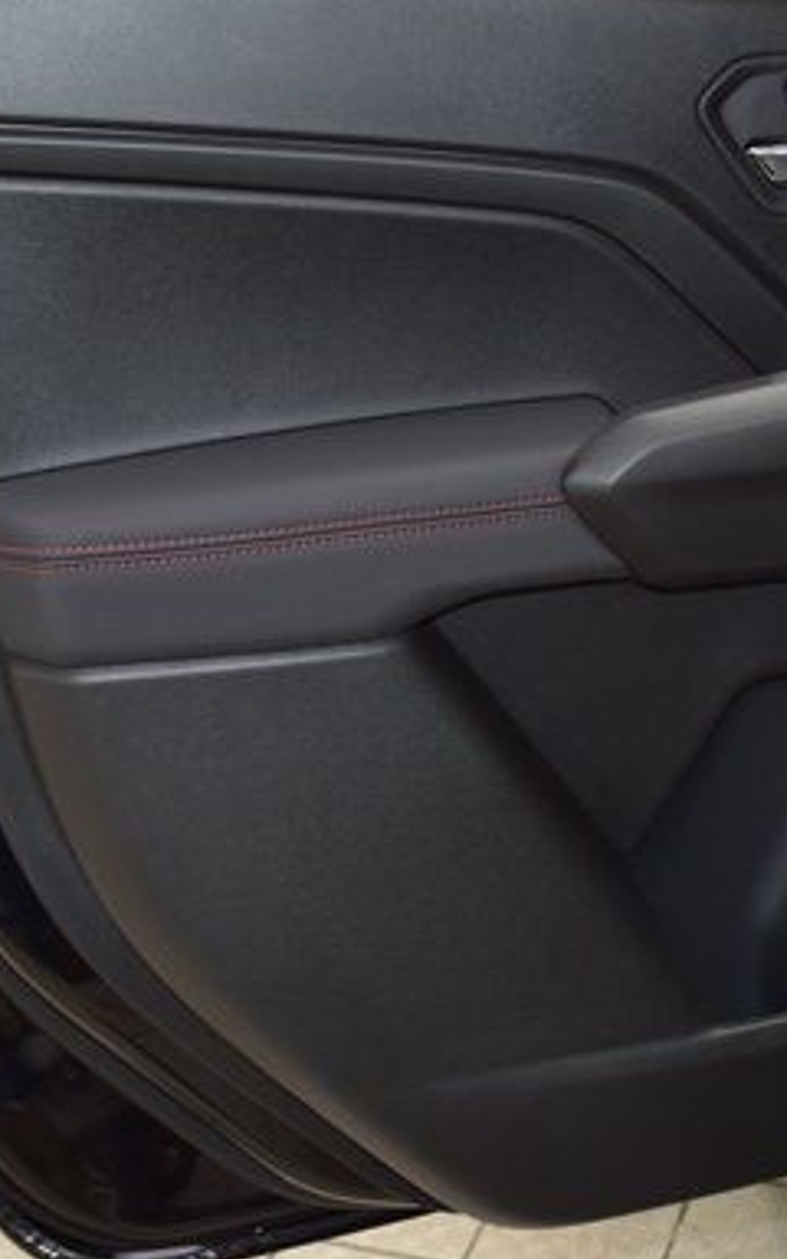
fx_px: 1750
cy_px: 572
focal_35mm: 51
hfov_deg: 25.2
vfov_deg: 39.5
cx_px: 541
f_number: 3.8
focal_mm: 20
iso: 640
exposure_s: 1/30
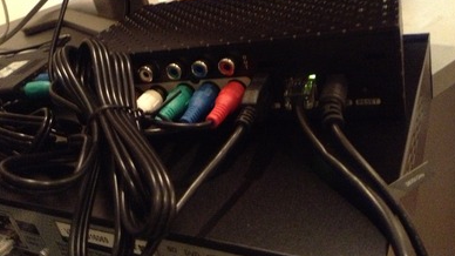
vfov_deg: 31.7
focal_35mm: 37
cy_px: 84
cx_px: 228
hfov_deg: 54.0
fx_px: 446
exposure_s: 1/15
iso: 640
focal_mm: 3.3
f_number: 2.4
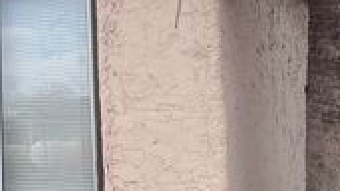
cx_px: -44
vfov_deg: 14.5
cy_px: 51
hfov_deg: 23.8
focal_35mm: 83
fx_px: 748
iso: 50
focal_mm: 5.7
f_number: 1.5
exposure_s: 1/5882
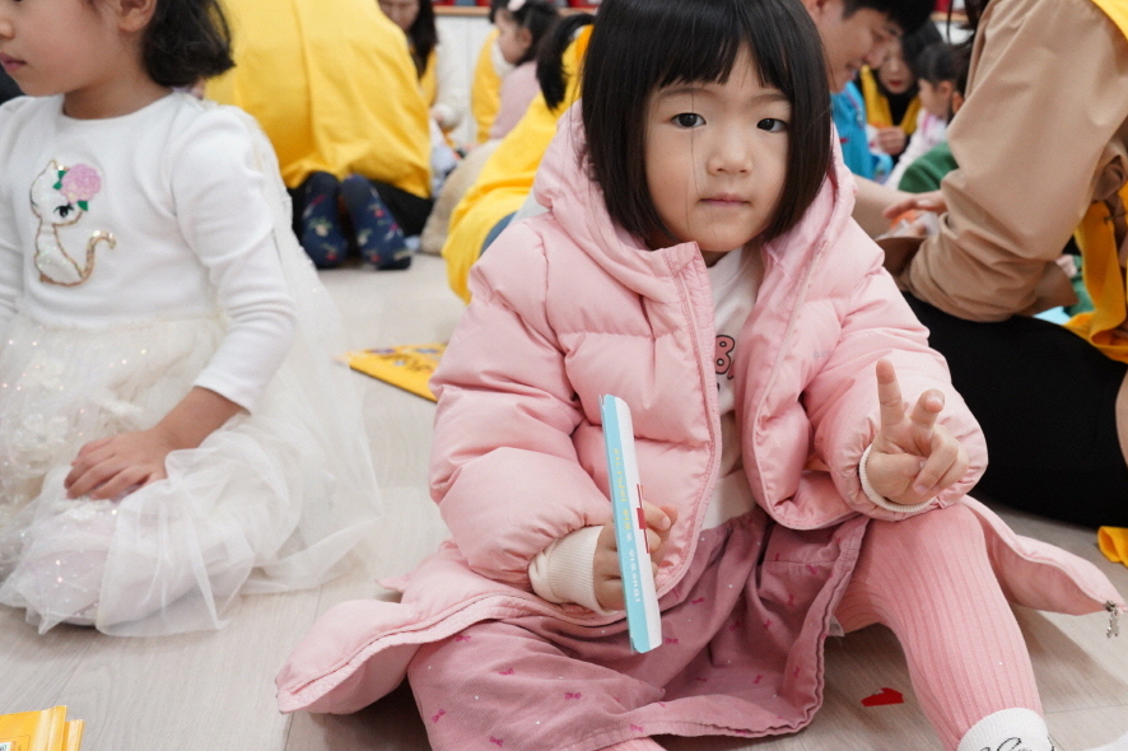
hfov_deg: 46.0
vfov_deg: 31.8
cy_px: 325
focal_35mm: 42
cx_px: 716
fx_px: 1315
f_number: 7.1
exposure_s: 1/60
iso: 2500
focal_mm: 31
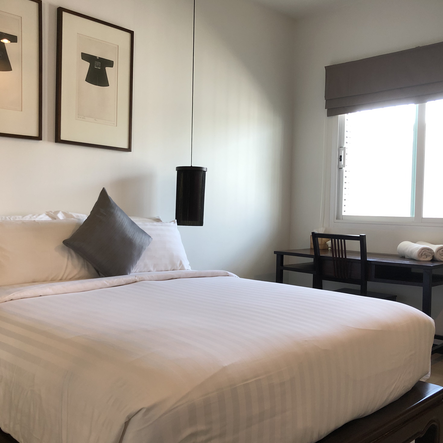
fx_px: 492
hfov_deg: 48.3
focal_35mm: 34
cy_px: 223
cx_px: 188
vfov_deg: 48.5
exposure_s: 1/25
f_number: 1.8
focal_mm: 4
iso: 40
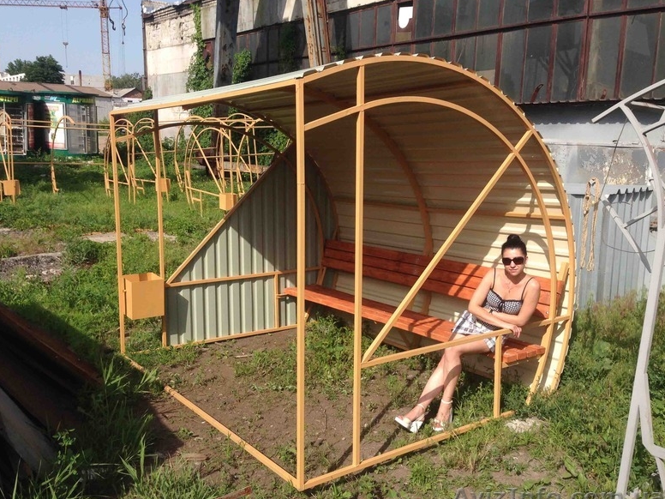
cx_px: 326
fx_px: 653
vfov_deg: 41.8
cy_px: 253
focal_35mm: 34
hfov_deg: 54.0
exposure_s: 1/1695
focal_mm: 4.12
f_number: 2.4
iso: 50
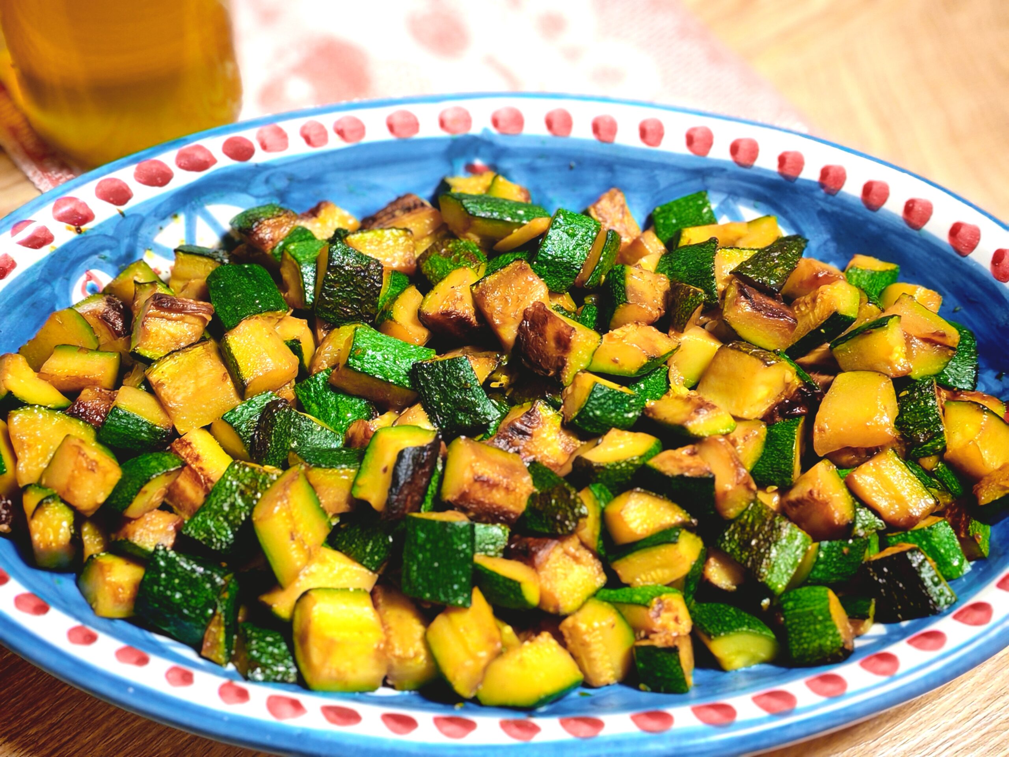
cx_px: 504
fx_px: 1574
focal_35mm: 54
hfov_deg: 35.5
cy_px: 378
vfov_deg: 27.0
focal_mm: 5.52
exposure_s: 1/25
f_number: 2.8
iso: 640
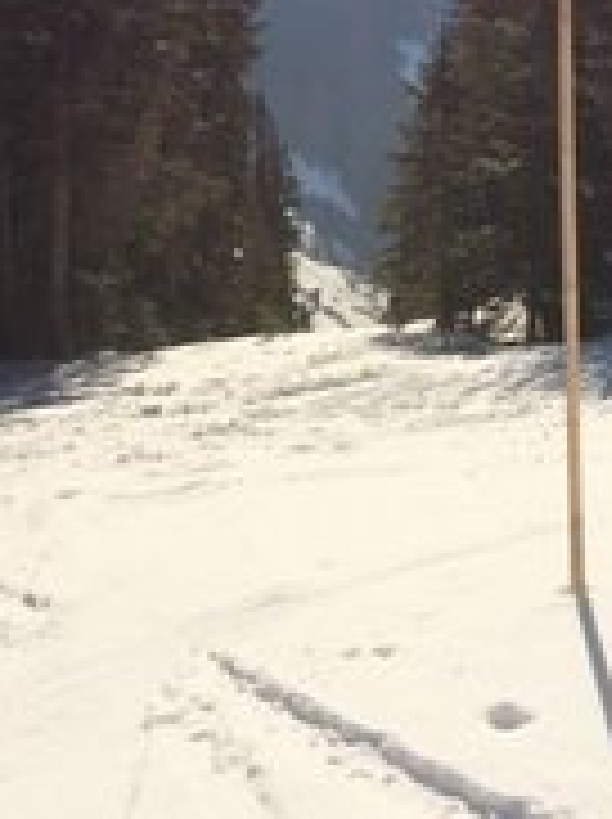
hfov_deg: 22.2
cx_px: 378
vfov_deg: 28.2
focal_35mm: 66
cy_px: 68
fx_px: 1559
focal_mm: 4.12
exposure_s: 1/5882
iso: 50
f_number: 2.2
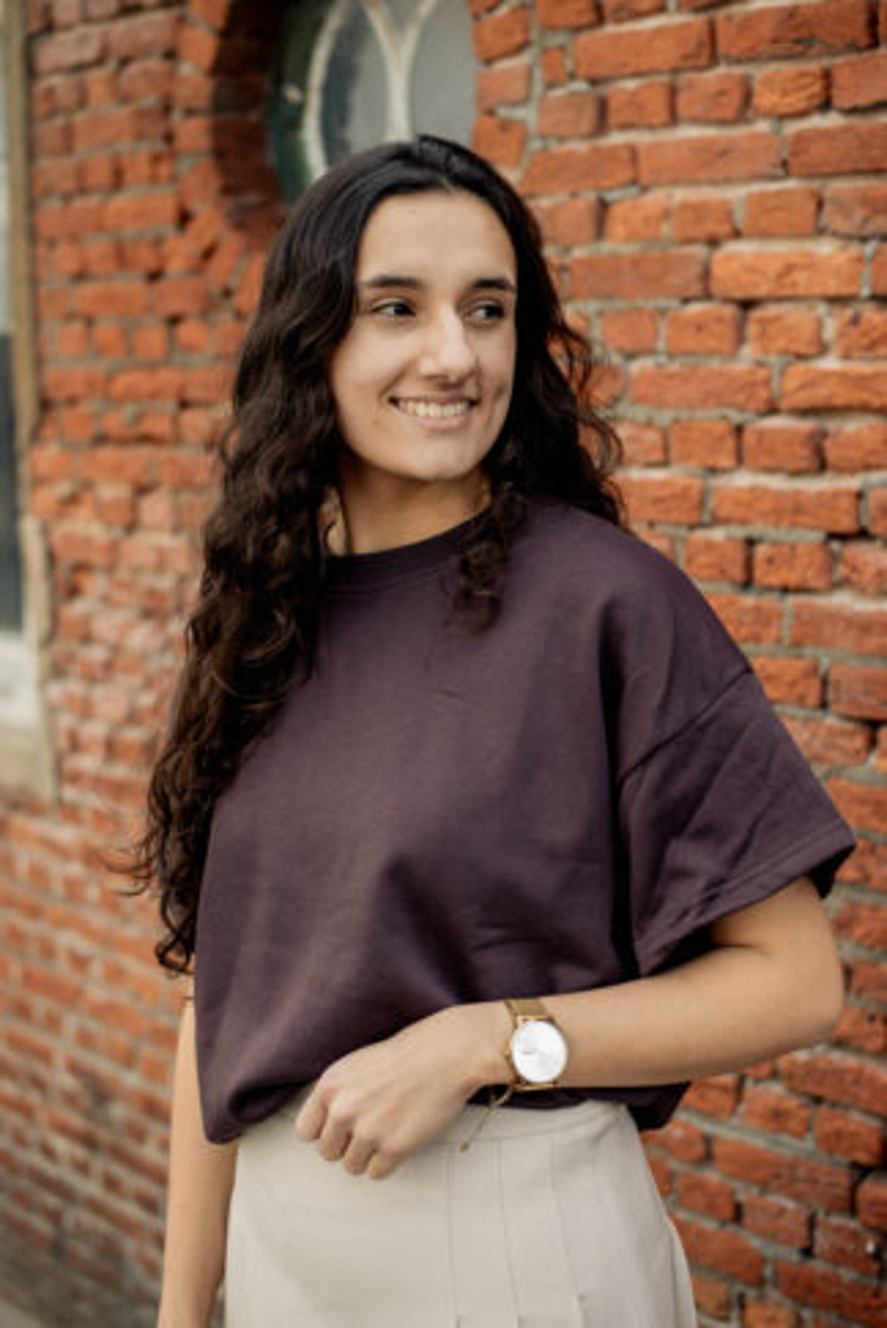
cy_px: 664
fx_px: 1845
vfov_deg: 39.6
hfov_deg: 27.0
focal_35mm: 50
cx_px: 444
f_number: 2.5
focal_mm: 50
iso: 125
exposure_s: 1/800
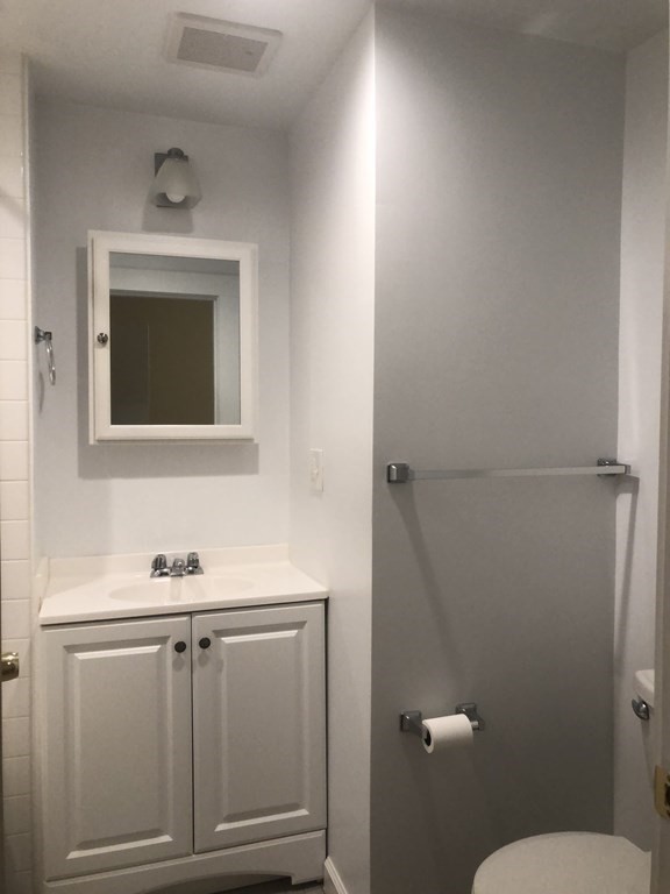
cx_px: 335
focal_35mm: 28
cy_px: 447
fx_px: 723
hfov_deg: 49.7
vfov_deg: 63.4
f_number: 1.8
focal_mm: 3.99
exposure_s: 1/120
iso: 125
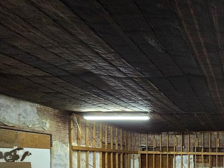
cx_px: 239
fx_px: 181
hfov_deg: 48.2
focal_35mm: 28
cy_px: 167
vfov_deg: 43.1
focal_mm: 2.2
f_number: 2.2
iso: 500
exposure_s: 1/60
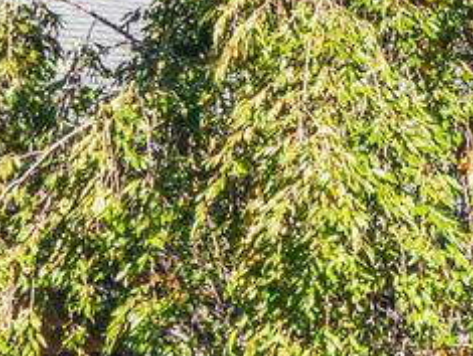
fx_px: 3777
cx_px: 153
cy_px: 763
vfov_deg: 5.3
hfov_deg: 7.2
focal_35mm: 276
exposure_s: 1/160
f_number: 6.3
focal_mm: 22
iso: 250
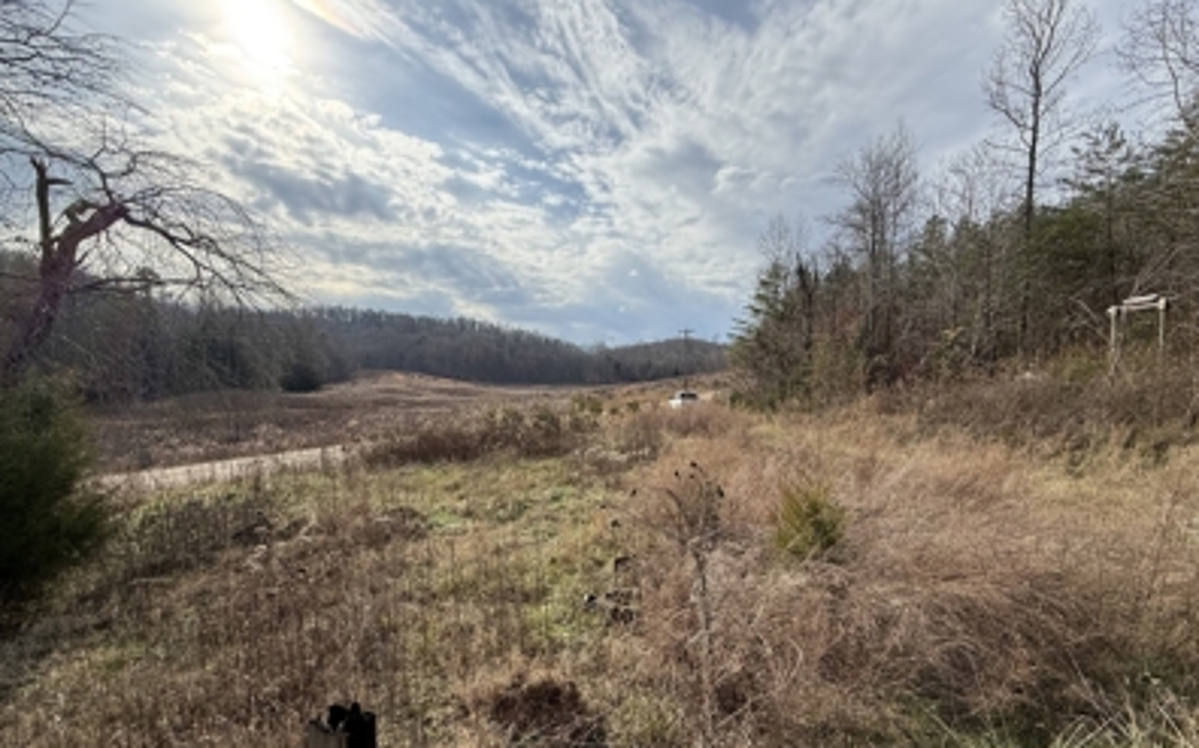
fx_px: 490
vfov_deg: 74.2
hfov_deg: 101.5
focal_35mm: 15
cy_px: 433
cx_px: 603
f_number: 2.2
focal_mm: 2.22
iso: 50
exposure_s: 1/2320
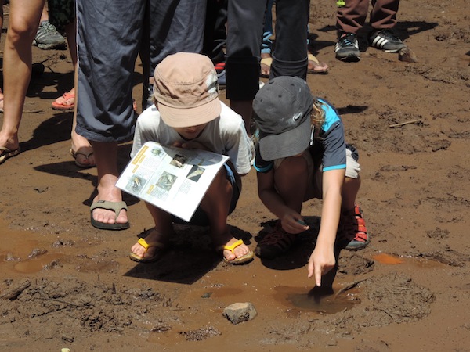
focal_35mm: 120
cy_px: 176
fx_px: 1629
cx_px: 235
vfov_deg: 12.3
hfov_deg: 16.4
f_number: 4.2
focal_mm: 21.4
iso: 80
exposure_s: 1/640
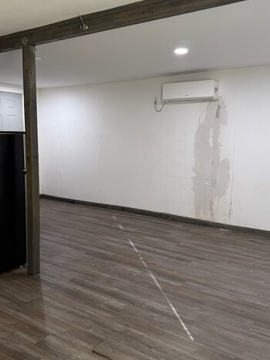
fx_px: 343
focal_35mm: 33
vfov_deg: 55.3
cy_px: 177
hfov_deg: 42.6
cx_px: 98
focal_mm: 6.76
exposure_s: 1/60
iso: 125
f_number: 1.78
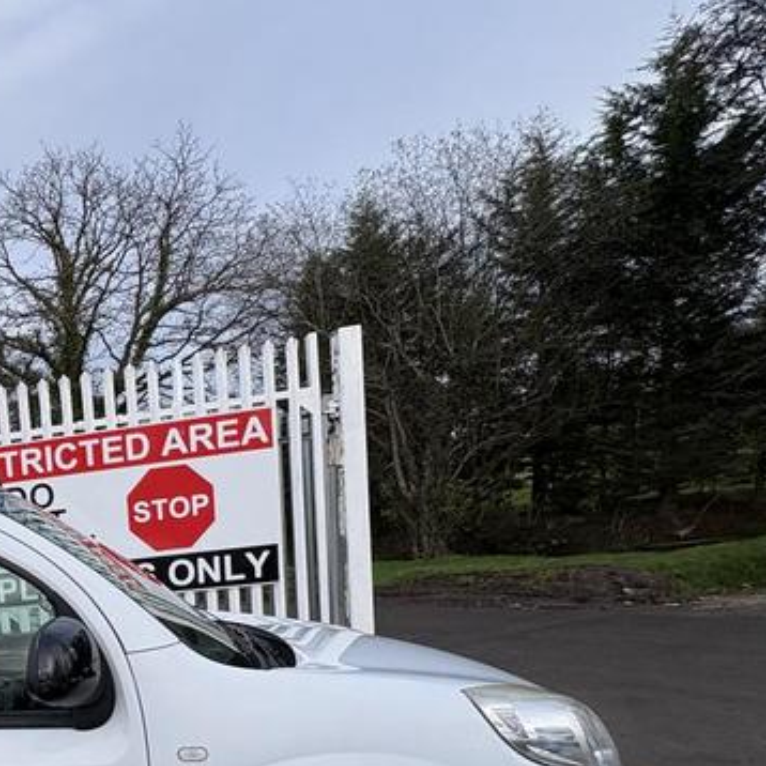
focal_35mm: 31
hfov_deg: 40.9
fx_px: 776
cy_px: 648
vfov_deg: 48.5
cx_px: -98
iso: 40
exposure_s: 1/498
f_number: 2.2
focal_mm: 2.22
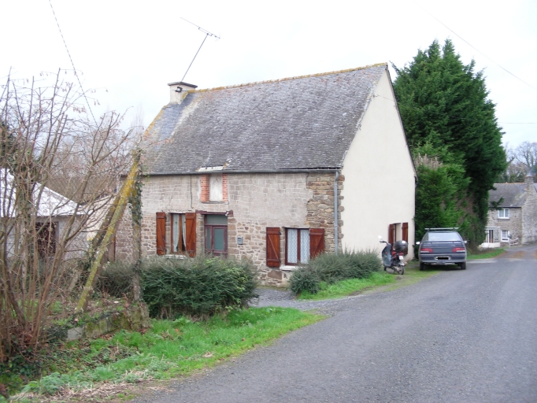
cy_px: 202
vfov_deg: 37.7
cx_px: 268
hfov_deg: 49.0
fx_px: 590
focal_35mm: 38
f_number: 3.5
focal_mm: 6.3
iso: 64
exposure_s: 1/30
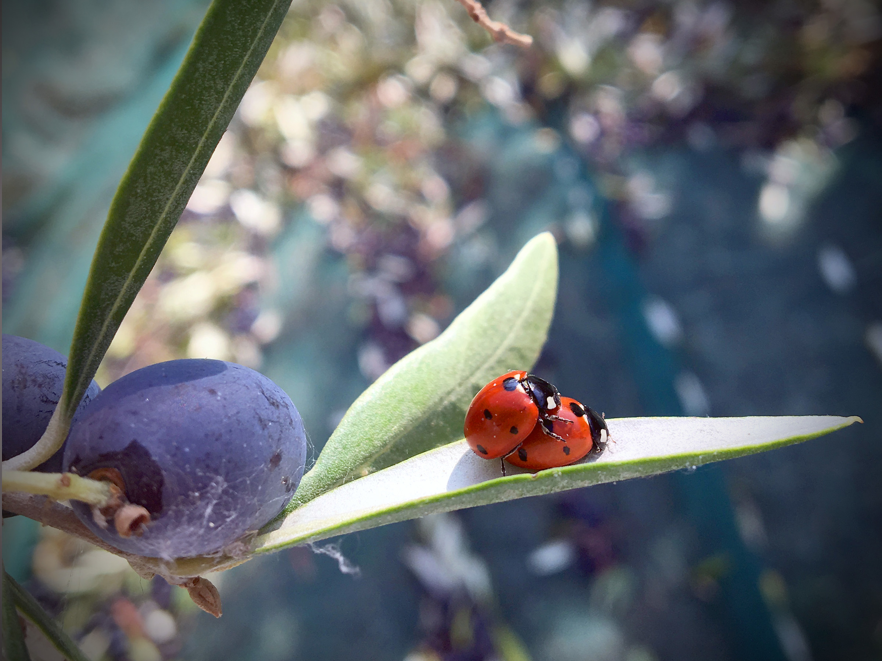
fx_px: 739
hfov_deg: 61.7
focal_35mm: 29
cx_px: 441
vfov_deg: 48.2
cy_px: 330
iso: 25
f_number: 2.2
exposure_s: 1/574
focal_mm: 4.15
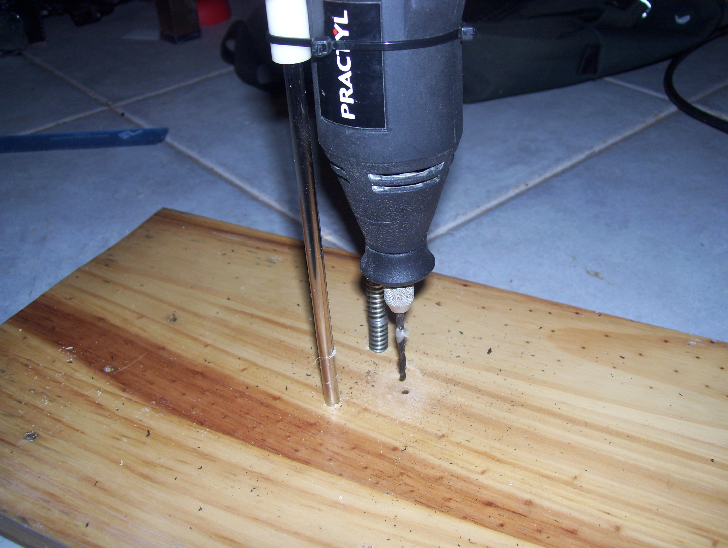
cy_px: 274
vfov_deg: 39.7
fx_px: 758
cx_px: 364
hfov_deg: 51.3
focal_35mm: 36
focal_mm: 6
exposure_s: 1/60
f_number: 2.7
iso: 80
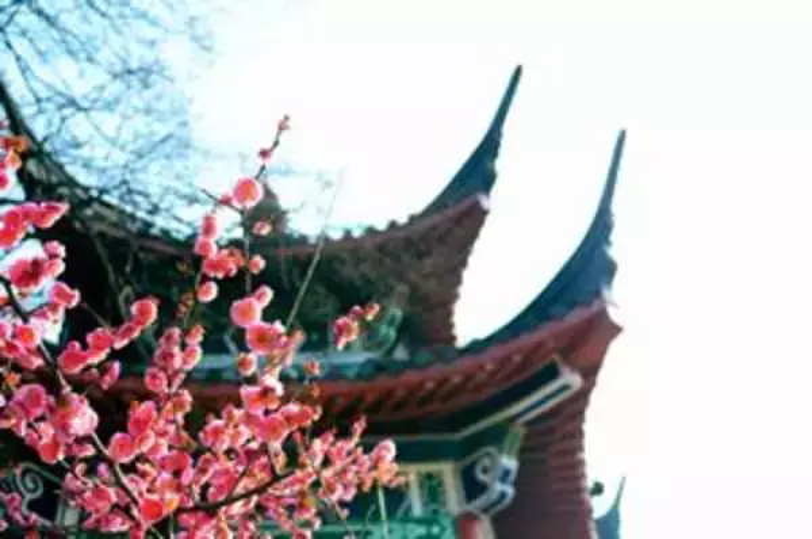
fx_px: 811
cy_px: 270
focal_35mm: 36
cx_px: 406
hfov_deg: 53.2
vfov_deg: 36.8
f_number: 4
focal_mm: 24
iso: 250
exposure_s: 1/400
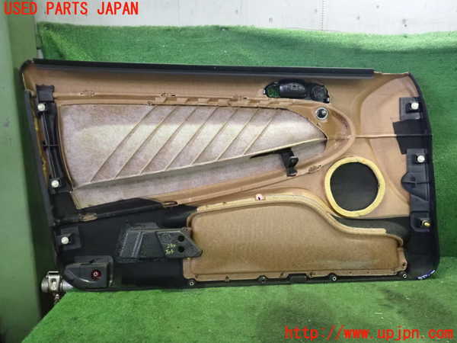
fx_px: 396
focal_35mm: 30
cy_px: 172
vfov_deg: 46.8
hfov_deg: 60.0
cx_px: 228
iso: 1600
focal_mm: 5.4
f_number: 2.3
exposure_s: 1/60
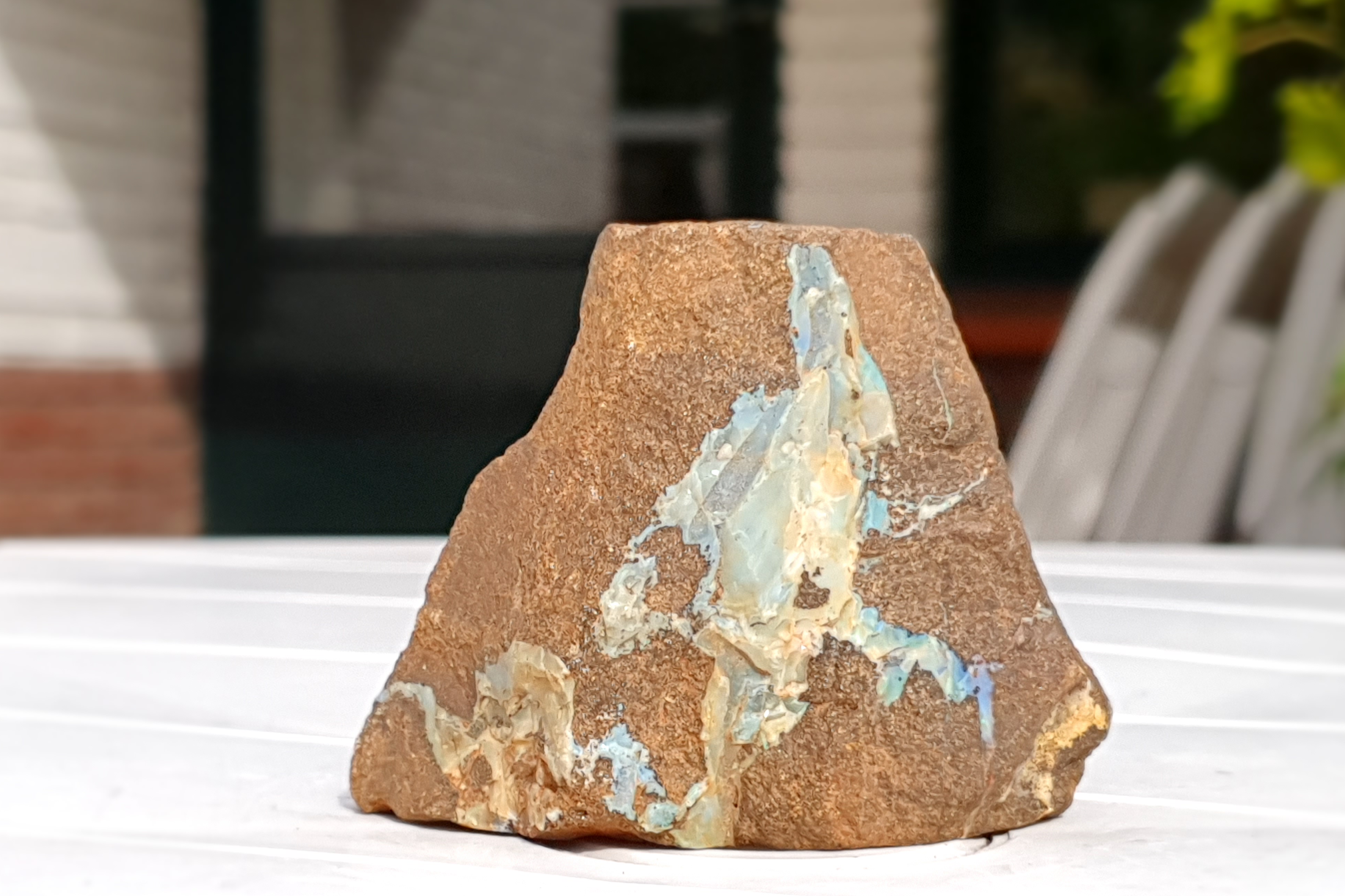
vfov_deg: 46.3
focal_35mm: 28
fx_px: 1046
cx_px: 689
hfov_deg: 65.5
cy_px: 514
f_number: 1.5
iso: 50
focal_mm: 4.32
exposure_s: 1/1835
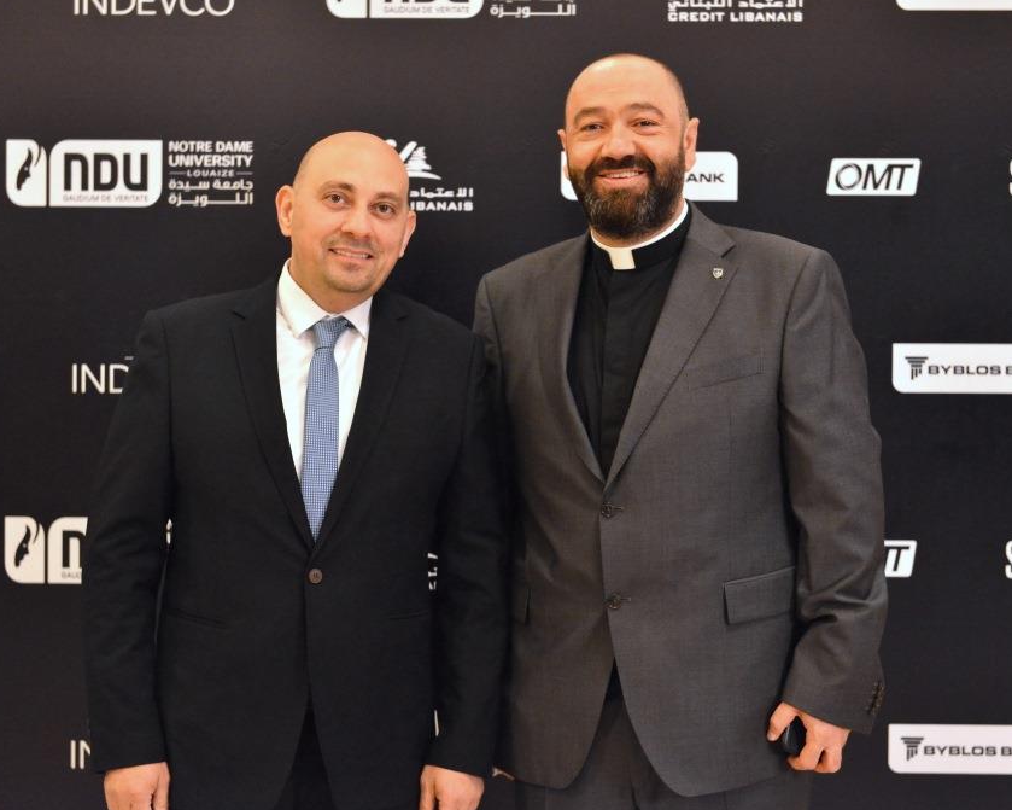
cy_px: 403
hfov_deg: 26.8
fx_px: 2126
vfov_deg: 21.6
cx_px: 544
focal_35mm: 71
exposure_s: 1/100
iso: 2500
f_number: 4
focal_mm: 62
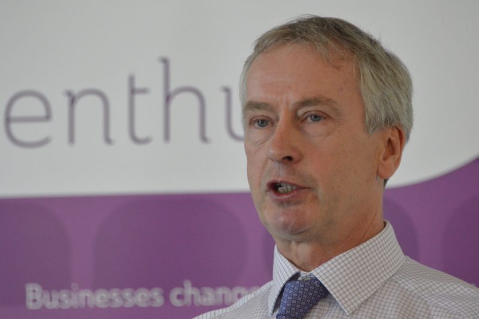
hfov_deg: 4.6
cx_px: 240
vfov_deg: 3.0
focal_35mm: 450
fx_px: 5982
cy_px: 160
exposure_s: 1/125
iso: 3200
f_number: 5.6
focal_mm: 300
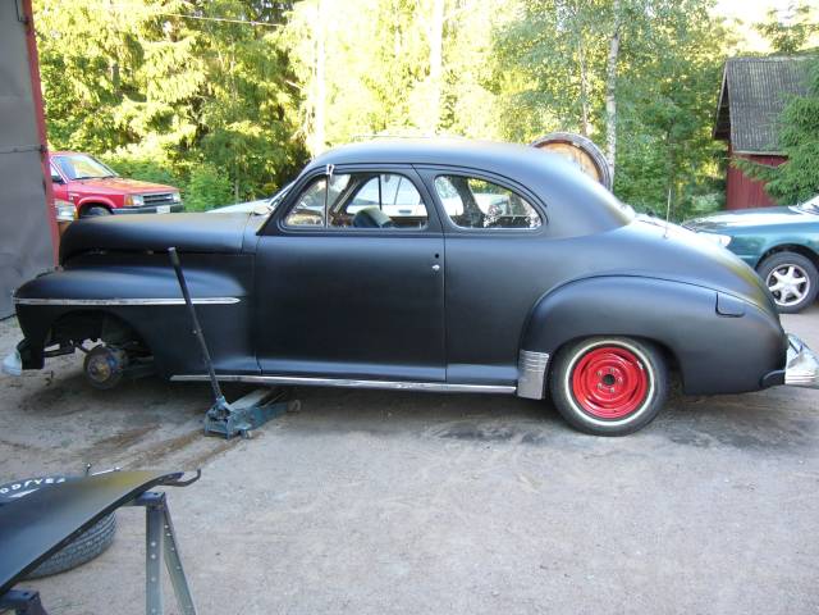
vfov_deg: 40.7
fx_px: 828
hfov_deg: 52.6
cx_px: 410
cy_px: 308
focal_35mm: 35
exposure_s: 1/40
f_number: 2.8
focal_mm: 5.8
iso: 100
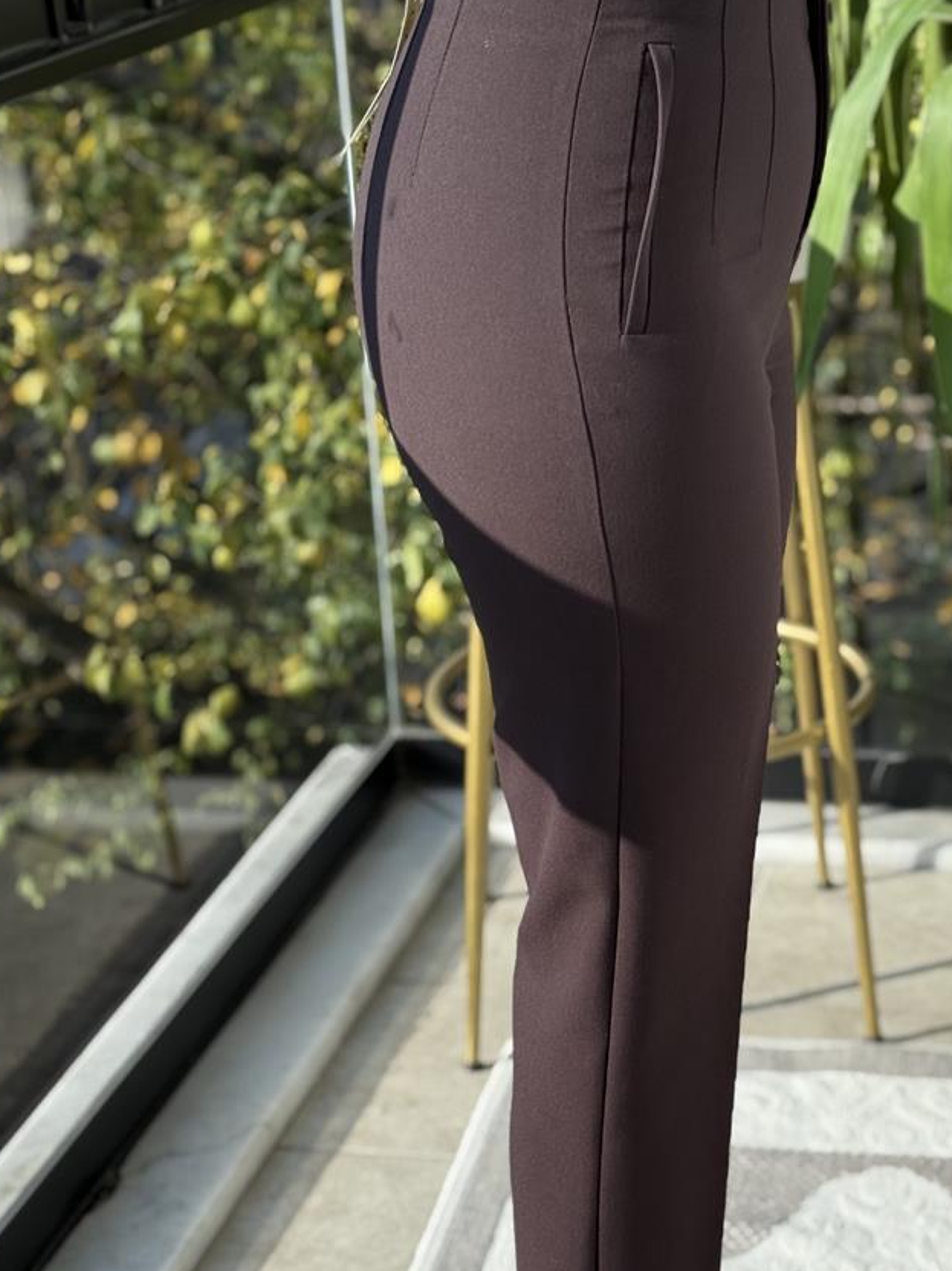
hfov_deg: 19.0
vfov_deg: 25.3
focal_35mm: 77
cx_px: 671
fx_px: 2824
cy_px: 792
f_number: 1.78
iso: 64
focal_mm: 6.76
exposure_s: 1/975
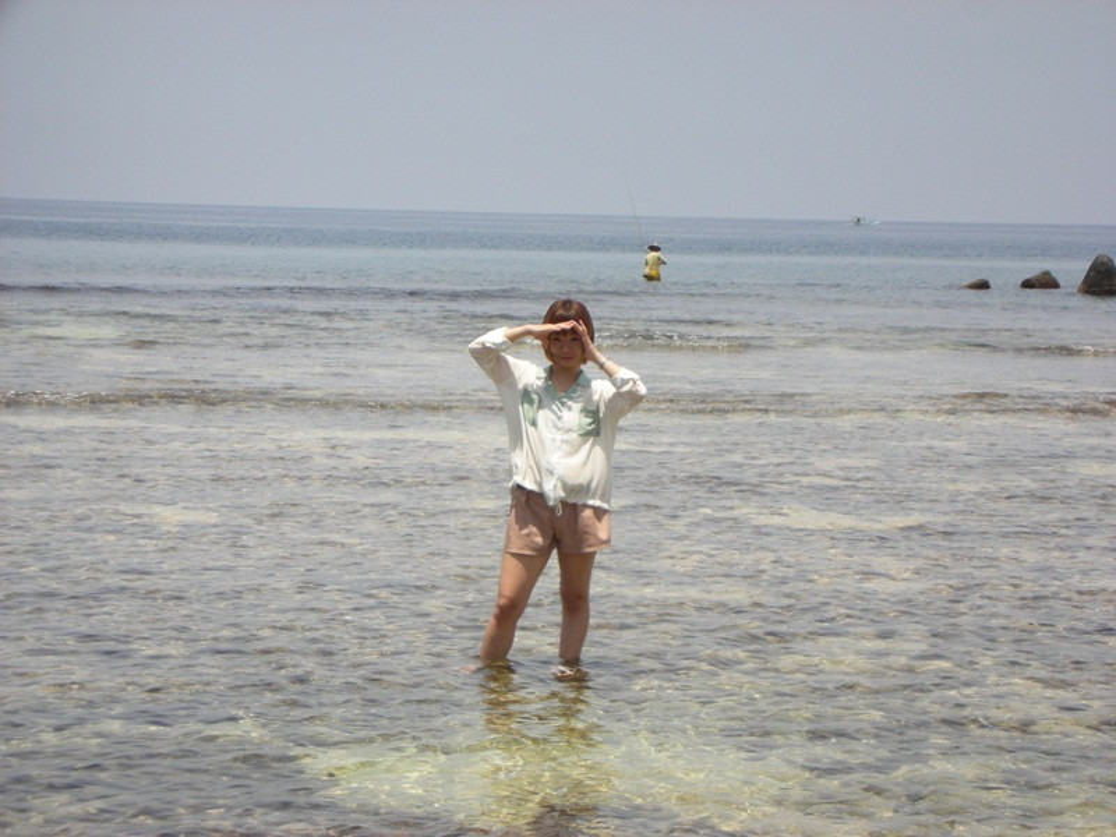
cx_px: 558
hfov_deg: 18.7
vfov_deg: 14.1
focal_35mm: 105
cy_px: 418
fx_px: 3385
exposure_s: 1/266
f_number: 5.4
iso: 50
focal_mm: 17.4
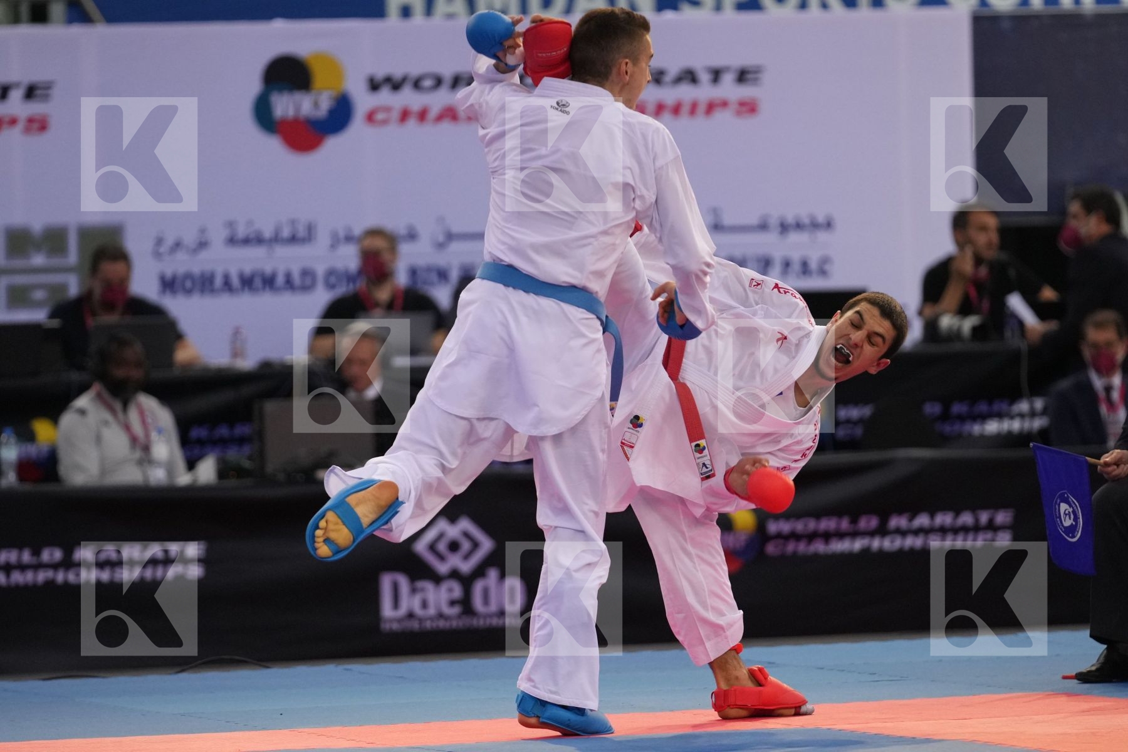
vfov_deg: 4.6
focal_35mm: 300
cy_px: 376
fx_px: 9399
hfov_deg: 6.9
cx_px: 564
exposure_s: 1/1000
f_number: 2.8
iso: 2000
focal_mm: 200
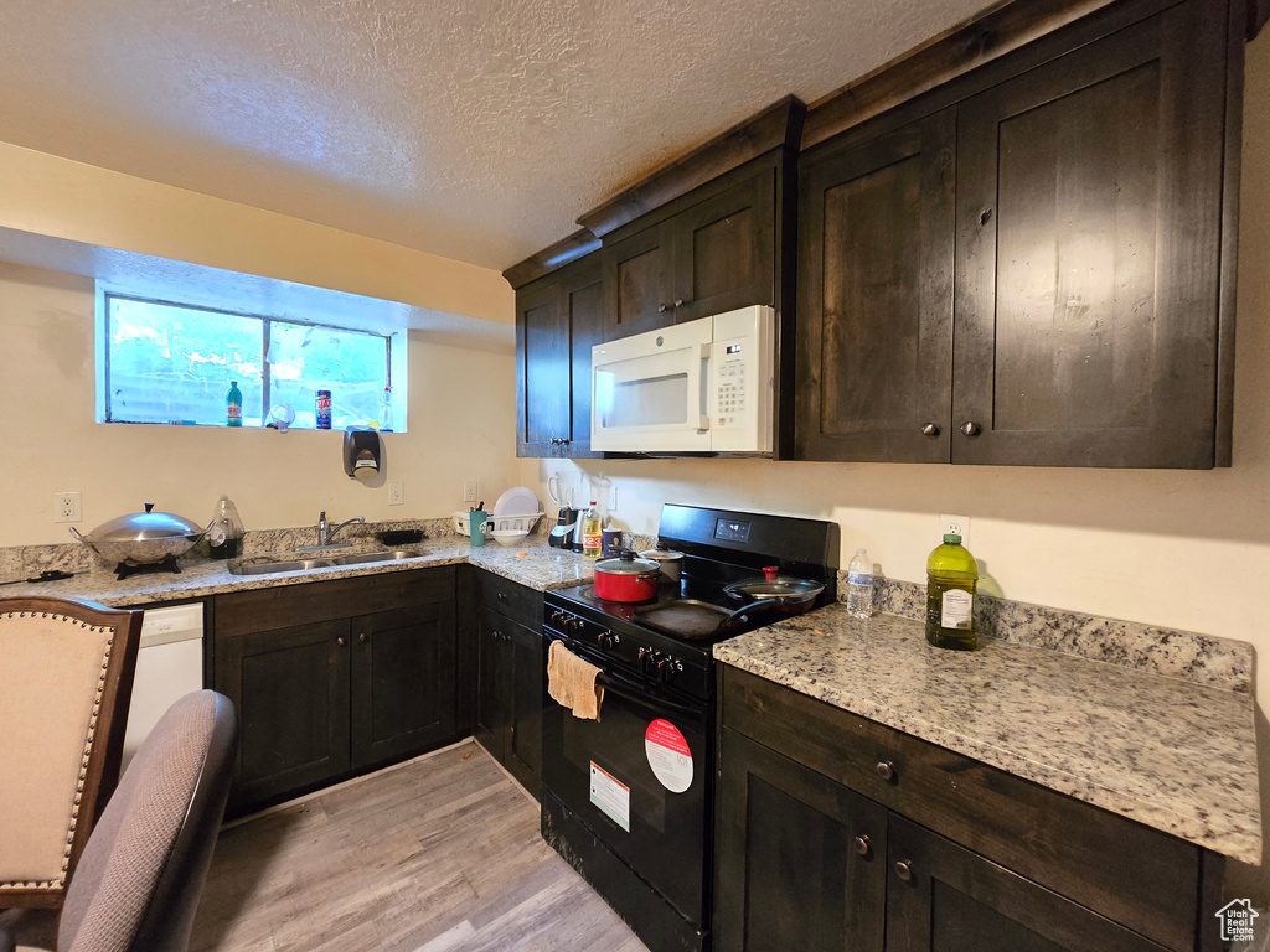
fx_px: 477
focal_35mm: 13
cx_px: 635
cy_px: 476
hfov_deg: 106.2
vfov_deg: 89.9
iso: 1250
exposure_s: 1/24
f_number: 2.2
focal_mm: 2.2
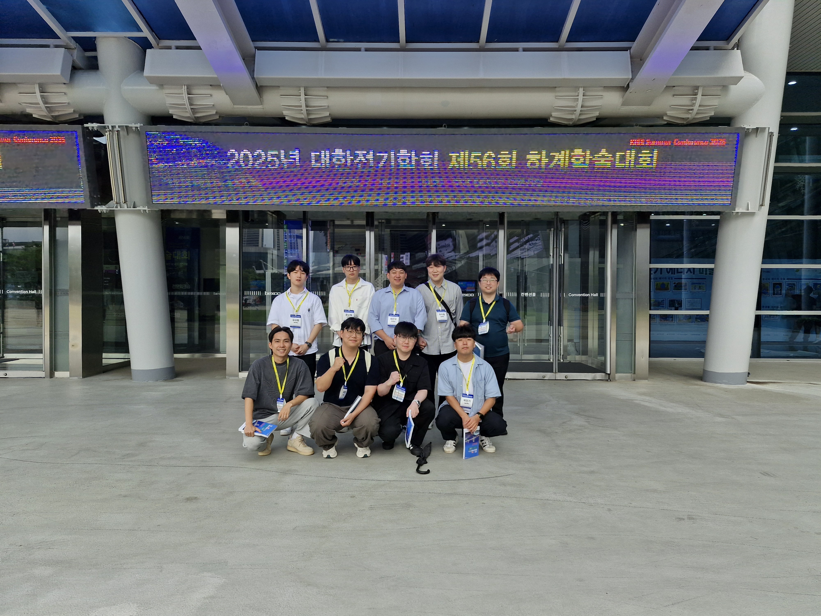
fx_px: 545
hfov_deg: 73.9
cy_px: 308
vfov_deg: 58.9
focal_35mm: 23
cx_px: 410
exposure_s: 1/490
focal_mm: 5.54
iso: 50
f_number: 1.8
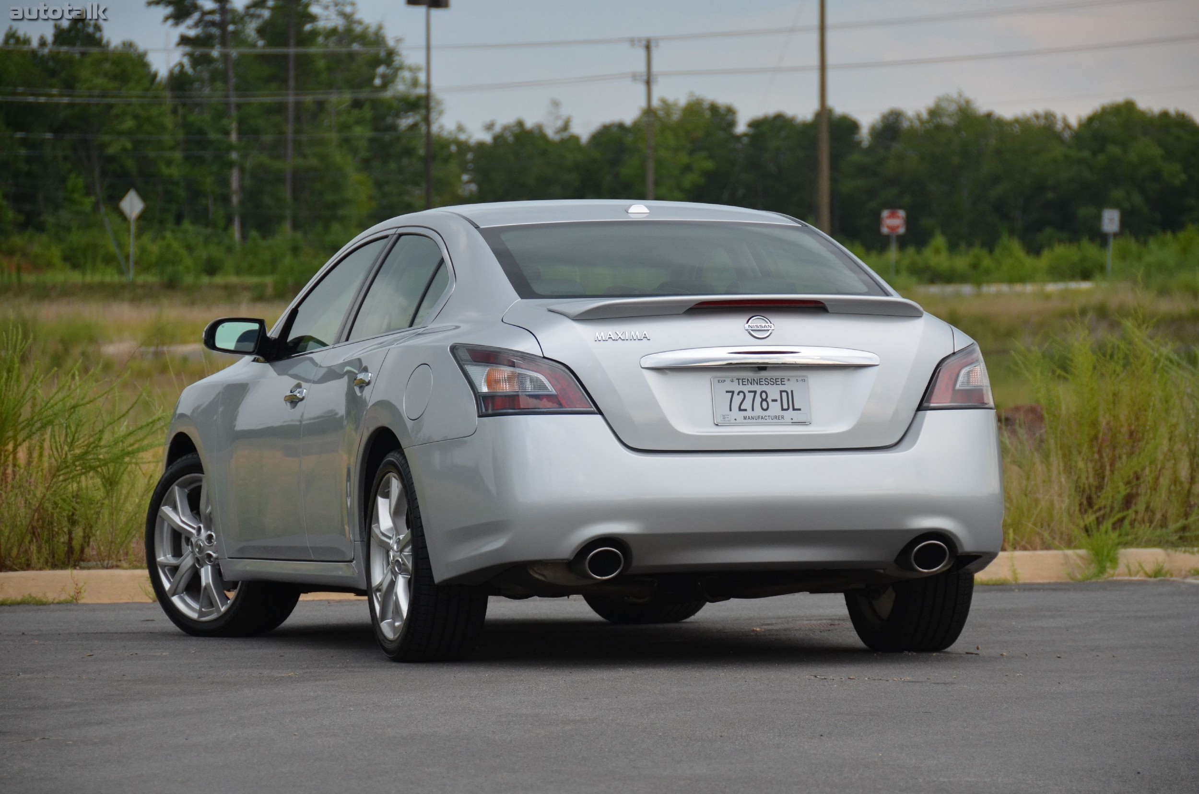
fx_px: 5983
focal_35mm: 180
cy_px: 397
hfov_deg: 11.4
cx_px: 600
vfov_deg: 7.6
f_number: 5.3
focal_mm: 120
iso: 640
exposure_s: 1/1000
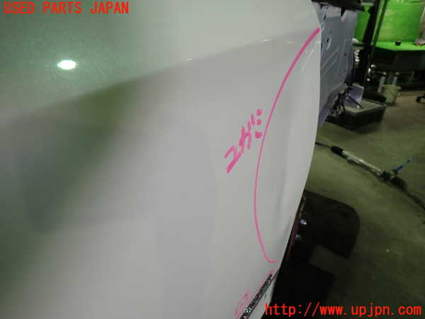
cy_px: 160
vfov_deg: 54.9
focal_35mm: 25
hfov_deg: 69.4
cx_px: 212
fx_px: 307
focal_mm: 4.5
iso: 200
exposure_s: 1/40
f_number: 2
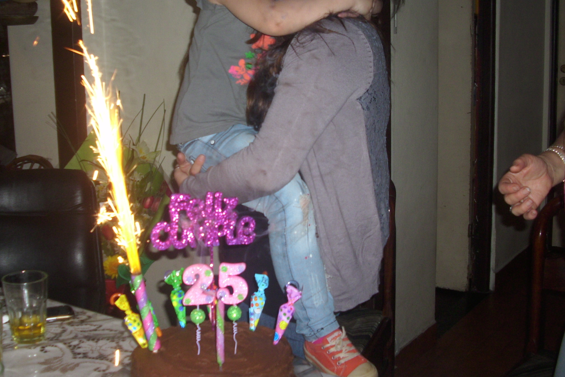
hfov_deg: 46.4
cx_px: 266
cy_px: 149
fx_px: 659
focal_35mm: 42
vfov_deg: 31.8
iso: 50
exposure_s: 1/30
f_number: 2.8
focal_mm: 6.2
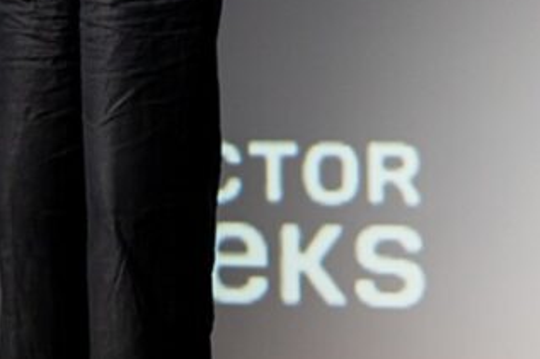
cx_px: 298
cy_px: -71
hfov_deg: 7.5
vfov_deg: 5.0
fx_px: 4123
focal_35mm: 275
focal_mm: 85
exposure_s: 1/200
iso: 1600
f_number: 2.5
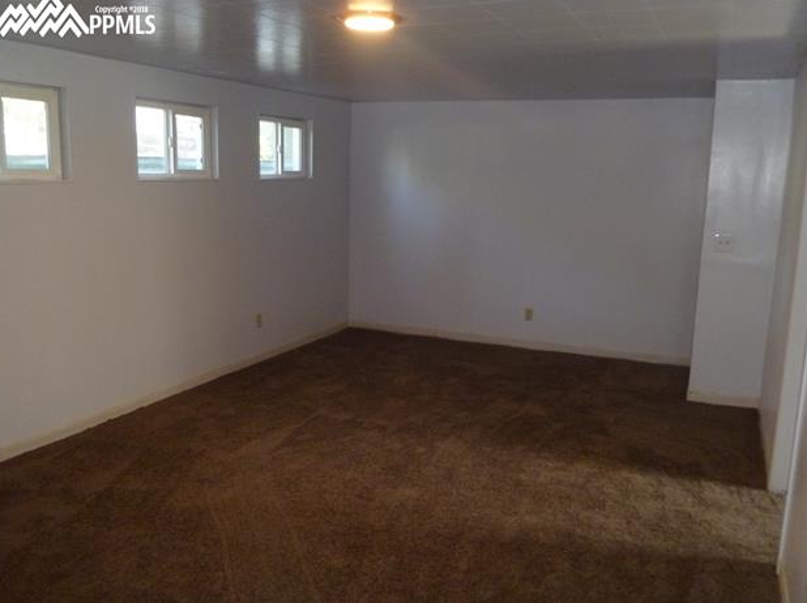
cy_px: 301
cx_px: 407
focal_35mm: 29
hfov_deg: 61.7
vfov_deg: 48.1
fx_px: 675
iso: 400
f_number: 3.3
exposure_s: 1/30
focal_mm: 5
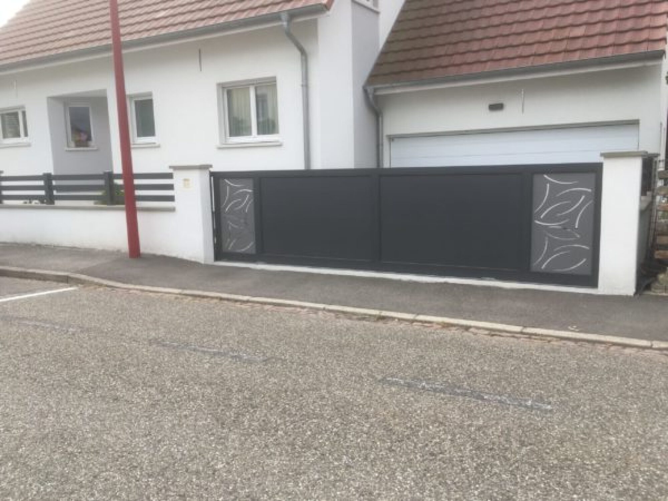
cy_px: 250
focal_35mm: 29
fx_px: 560
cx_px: 334
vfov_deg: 48.2
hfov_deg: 61.7
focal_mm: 4.15
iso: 25
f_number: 2.2
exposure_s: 1/777
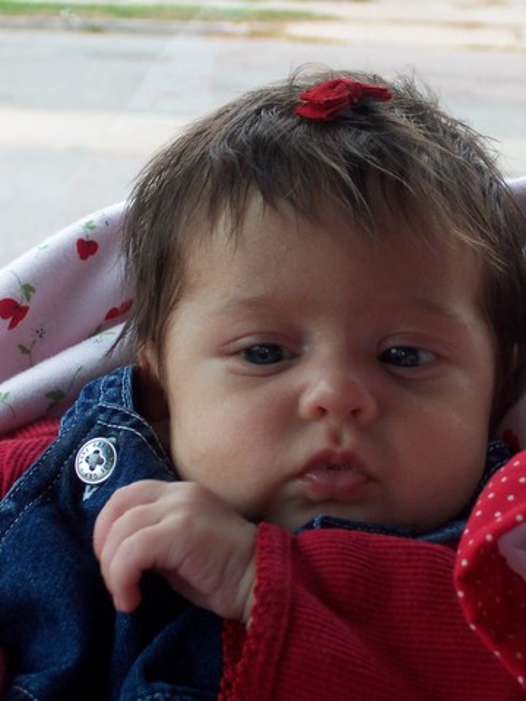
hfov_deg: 11.5
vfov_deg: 15.3
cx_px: 263
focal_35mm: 129
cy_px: 350
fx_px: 2614
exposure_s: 1/125
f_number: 4.8
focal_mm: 20
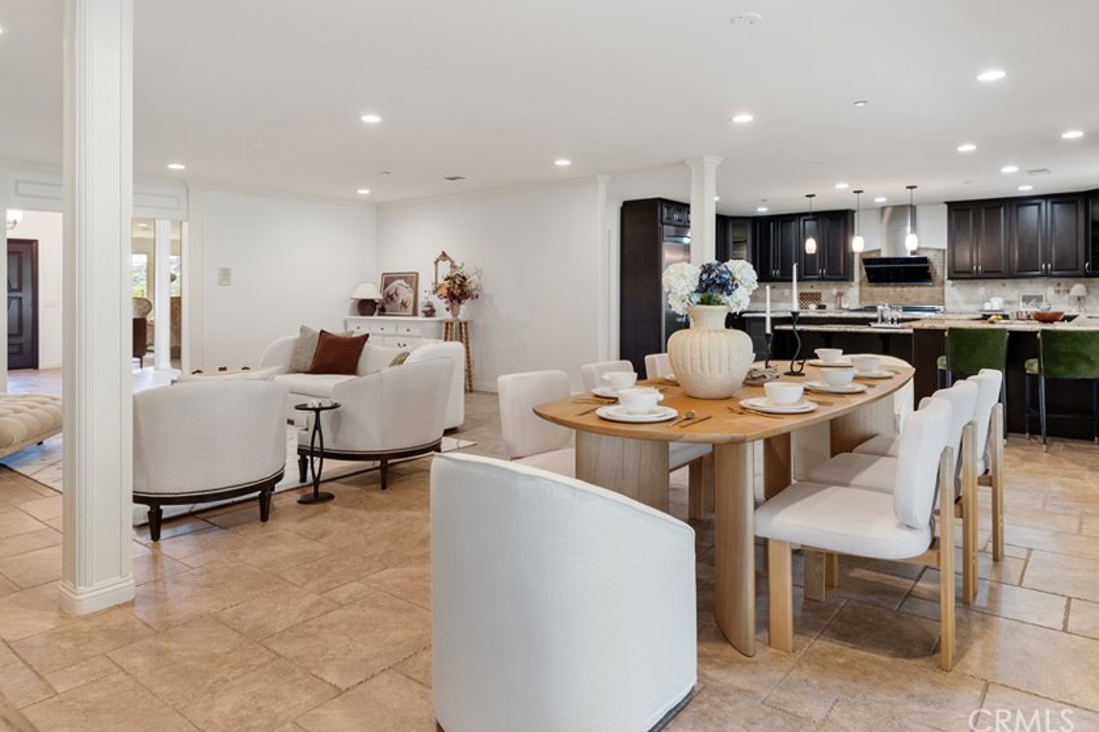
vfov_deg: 56.7
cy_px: 293
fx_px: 671
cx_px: 591
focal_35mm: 22
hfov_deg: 78.5
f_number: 6.7
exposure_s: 1/4
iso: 800
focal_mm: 18
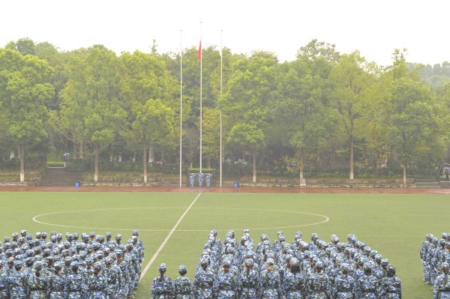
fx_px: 874
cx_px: 225
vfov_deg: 19.4
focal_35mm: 70
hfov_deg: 28.9
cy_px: 150
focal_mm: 70
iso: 2000
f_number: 10
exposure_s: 1/125
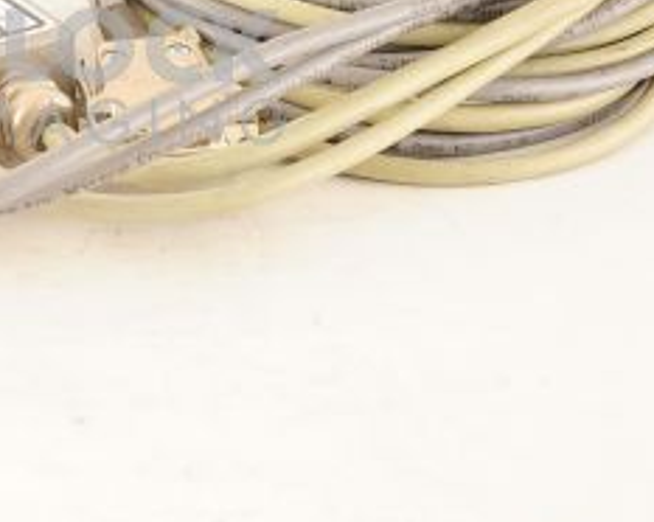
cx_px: 6
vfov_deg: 12.7
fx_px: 2340
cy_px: 77
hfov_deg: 15.6
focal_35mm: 121
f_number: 10
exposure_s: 1/125
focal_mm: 50
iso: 1600
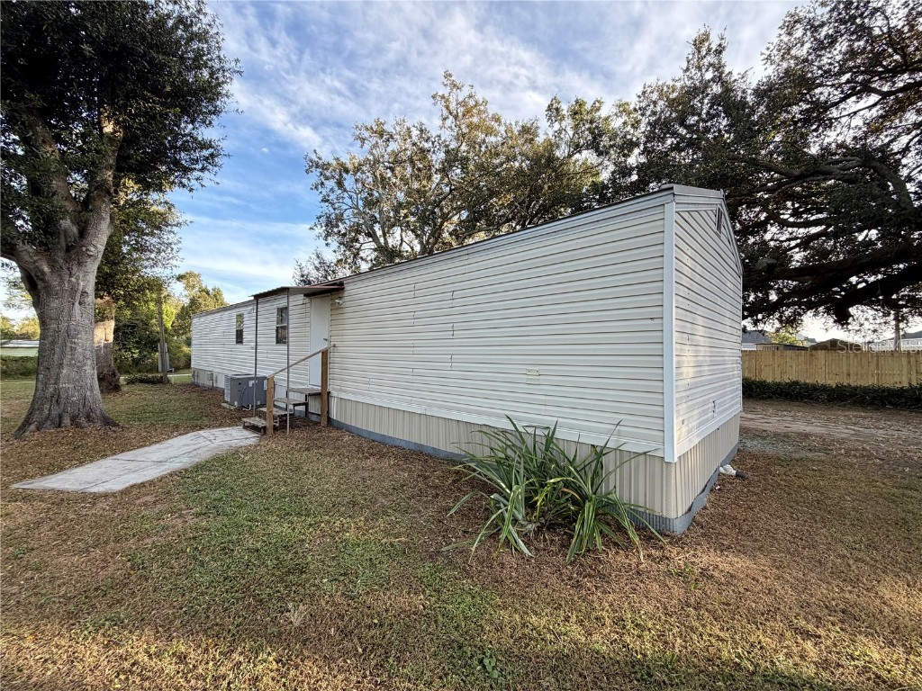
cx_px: 461
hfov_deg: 102.1
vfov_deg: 85.7
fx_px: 373
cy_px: 346
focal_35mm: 14
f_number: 2.2
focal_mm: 2.22
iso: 64
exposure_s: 1/494
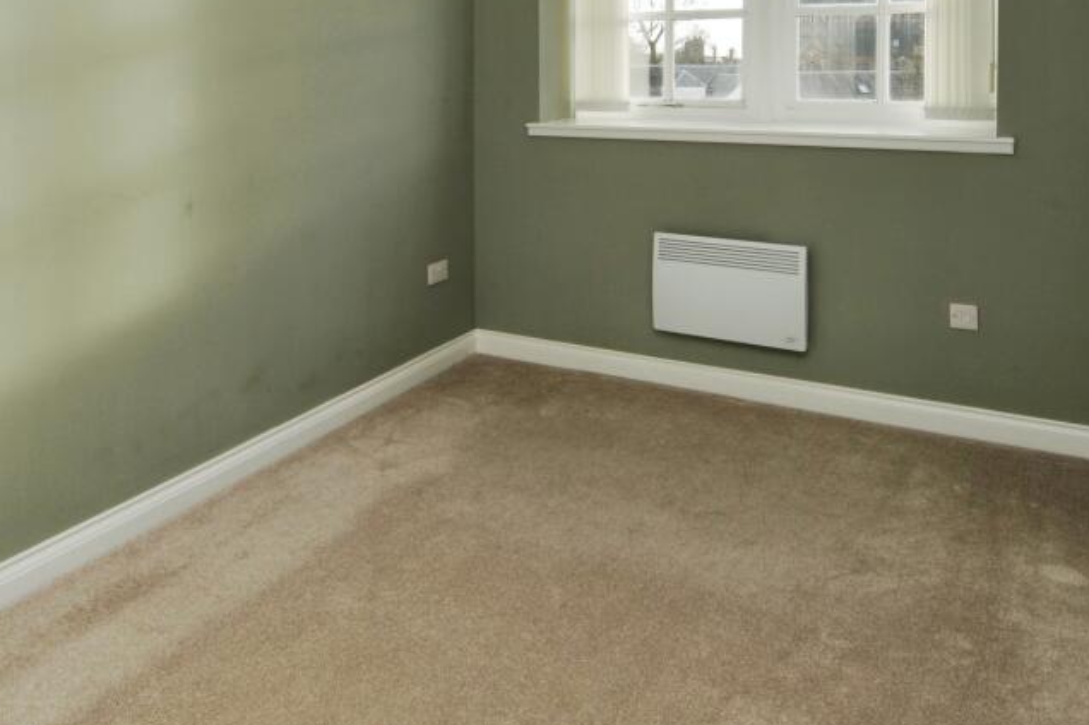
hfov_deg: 63.4
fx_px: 877
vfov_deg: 44.2
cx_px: 466
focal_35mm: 29
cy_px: 236
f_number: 7.1
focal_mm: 12
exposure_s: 1/80
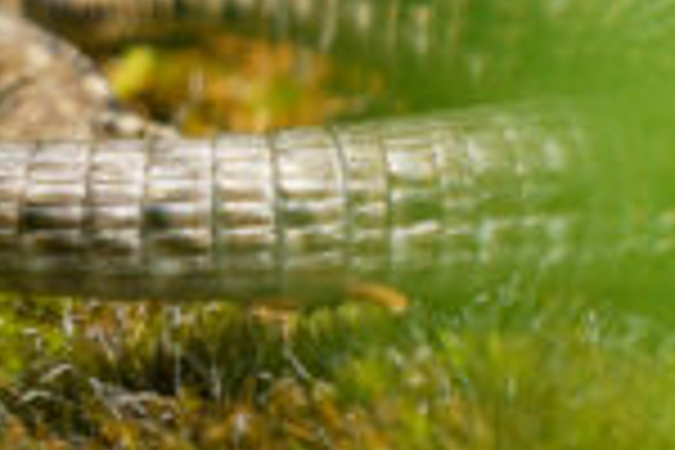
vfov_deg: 0.3
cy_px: -605
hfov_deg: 0.4
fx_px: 95899
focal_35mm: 5115
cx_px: -1440
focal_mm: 500
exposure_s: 1/800
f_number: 6.3
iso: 320
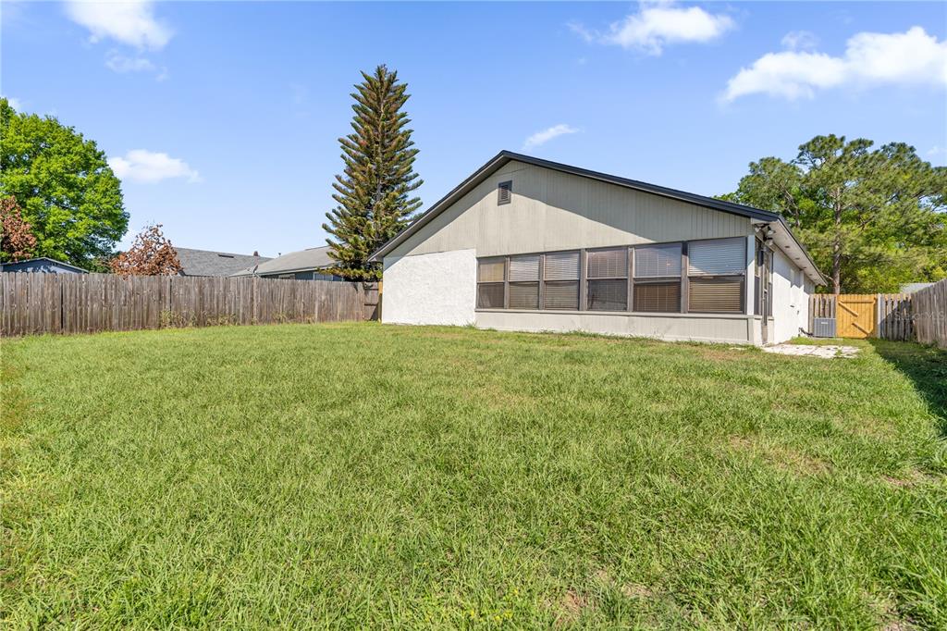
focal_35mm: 16
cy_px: 316
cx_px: 474
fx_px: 421
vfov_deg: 73.7
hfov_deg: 96.8
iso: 160
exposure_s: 1/3200
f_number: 4
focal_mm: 16
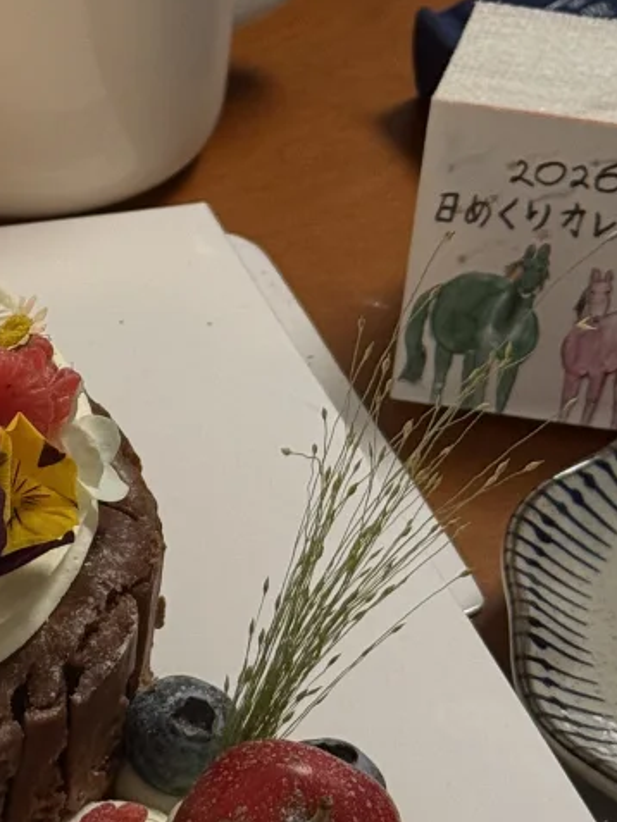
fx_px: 3444
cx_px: -234
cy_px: 438
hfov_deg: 10.0
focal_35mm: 145
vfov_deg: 13.6
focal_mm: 6.76
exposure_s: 1/50
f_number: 1.78
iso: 125
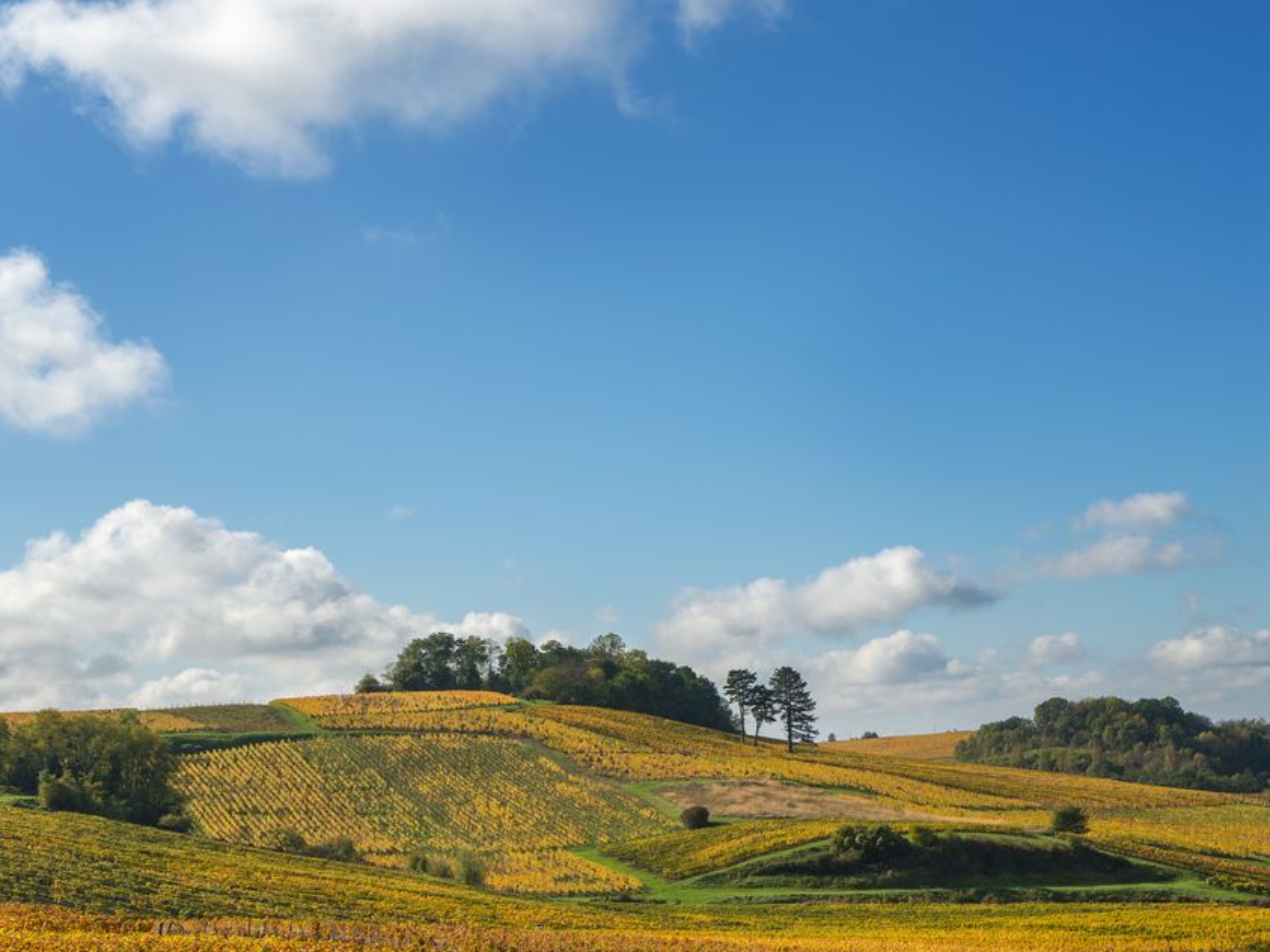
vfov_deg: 19.9
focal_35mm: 73
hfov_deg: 26.7
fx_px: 2678
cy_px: 785
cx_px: 636
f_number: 8
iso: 100
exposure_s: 1/250
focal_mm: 50
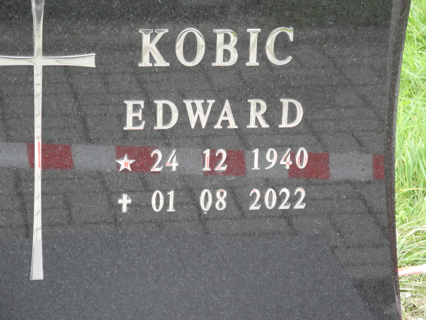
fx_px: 1883
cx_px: 213
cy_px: 160
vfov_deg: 9.7
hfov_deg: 12.9
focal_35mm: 153
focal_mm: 32.6
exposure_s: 1/30
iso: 180
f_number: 5
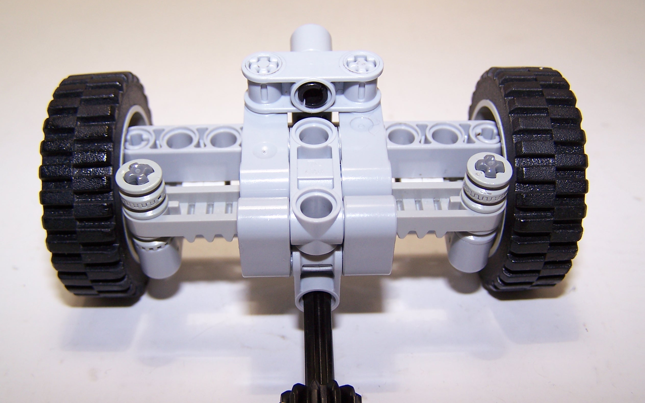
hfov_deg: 48.2
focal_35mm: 41
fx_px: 721
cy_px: 210
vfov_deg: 31.2
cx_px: 320
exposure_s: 1/60
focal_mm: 6.3
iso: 80
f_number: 2.8
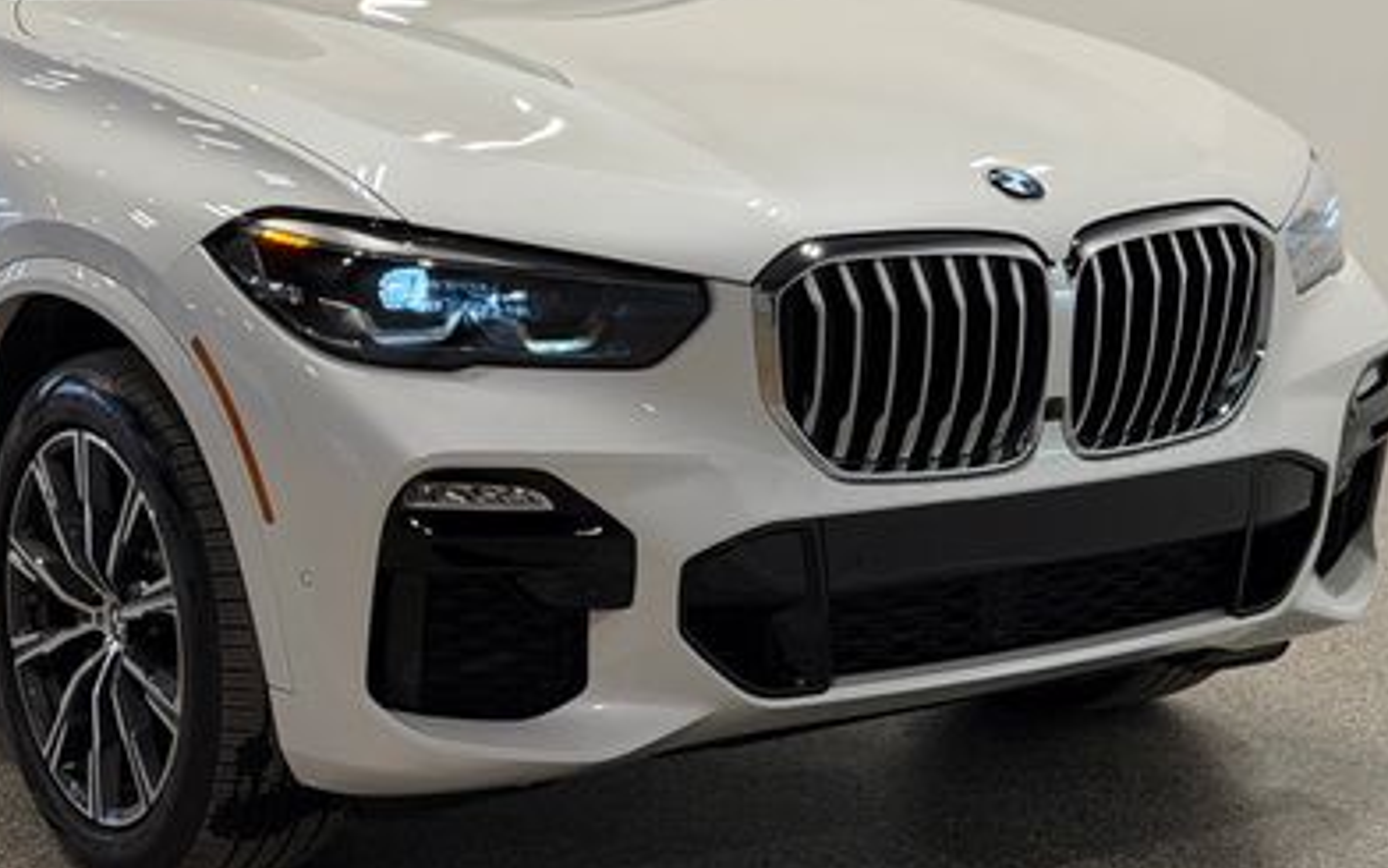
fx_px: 3140
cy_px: 198
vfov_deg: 15.6
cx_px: 404
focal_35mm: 83
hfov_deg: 24.7
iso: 64
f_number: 1.78
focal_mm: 6.76
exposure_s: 1/352
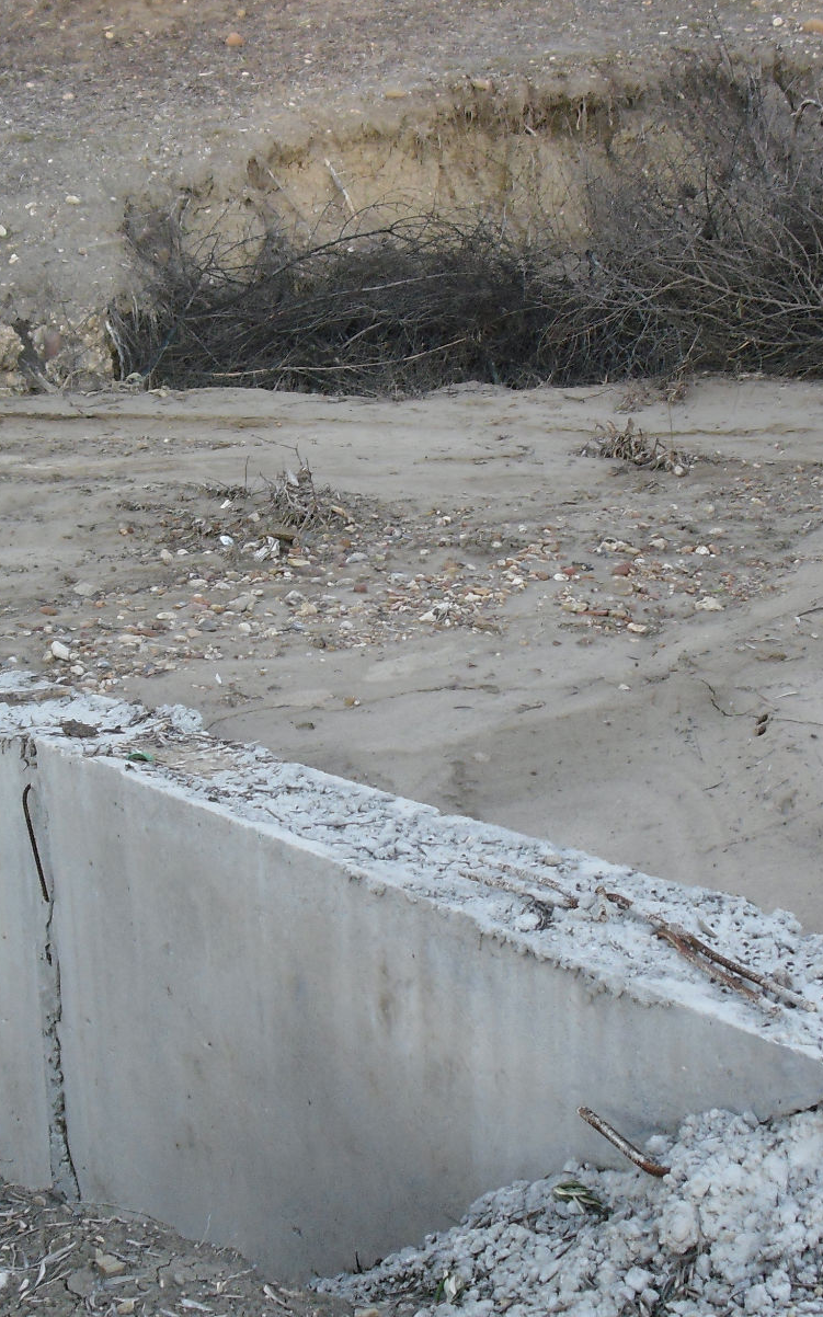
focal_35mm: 65
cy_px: 686
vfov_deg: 31.5
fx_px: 2333
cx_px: 369
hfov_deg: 20.0
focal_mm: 6.3
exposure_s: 1/100
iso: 100
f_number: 3.1
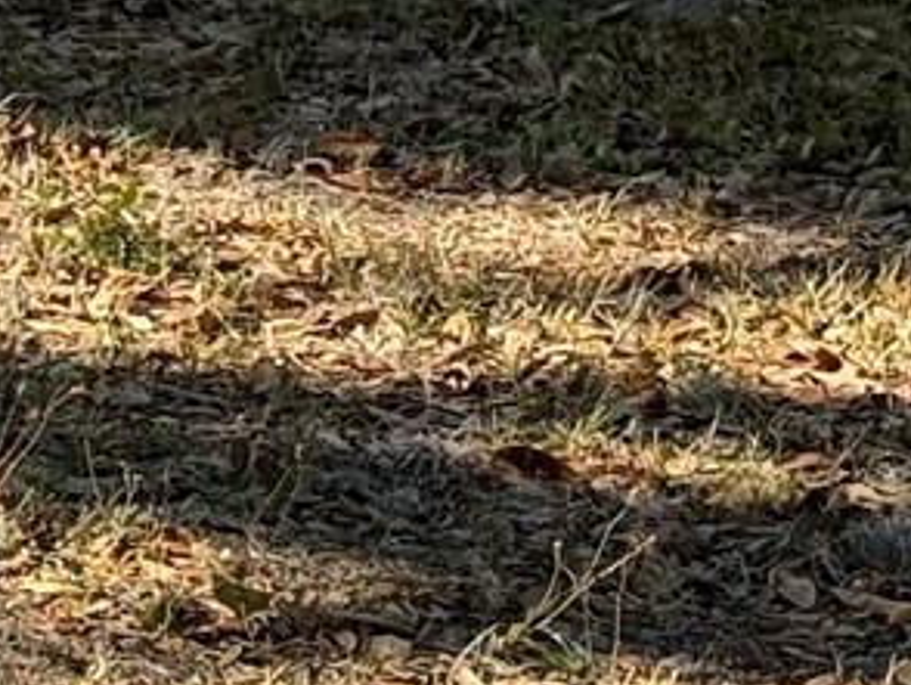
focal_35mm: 261
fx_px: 6874
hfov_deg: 7.6
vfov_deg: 5.5
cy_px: -1045
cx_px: 865
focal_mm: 6.76
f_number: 1.78
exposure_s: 1/2146
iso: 64
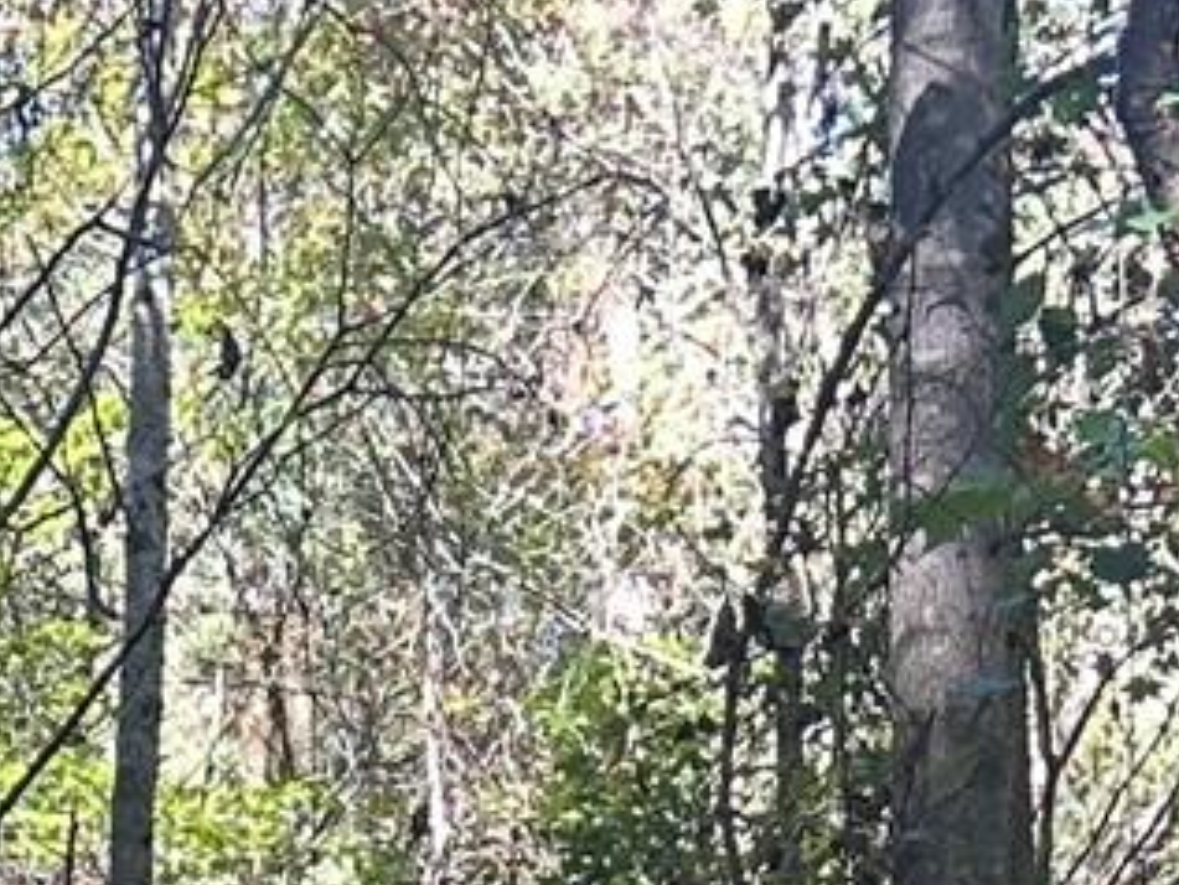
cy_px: 2778
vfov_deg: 7.6
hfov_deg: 11.7
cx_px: 324
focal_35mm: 168
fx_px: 5724
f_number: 1.5
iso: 64
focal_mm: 5.7
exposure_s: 1/121
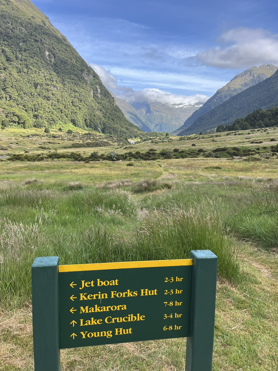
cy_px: 186
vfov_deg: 67.3
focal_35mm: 26
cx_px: 139
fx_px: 278
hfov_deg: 53.1
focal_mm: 5.1
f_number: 1.6
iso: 50
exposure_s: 1/1056
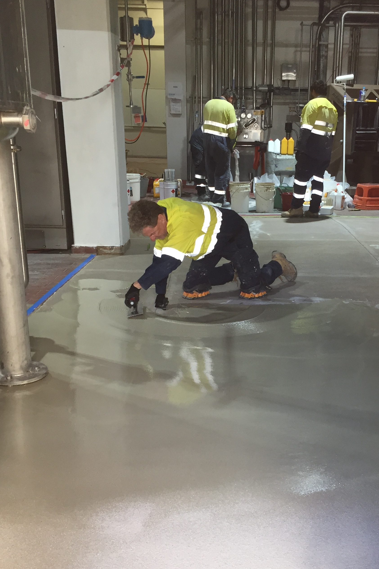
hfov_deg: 33.9
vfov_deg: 49.3
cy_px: 336
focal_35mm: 39
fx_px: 616
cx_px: 254
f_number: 2.2
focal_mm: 4.15
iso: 32
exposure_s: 1/33
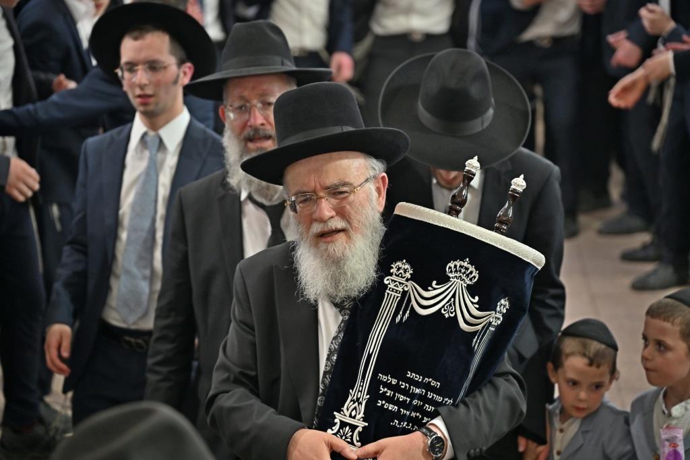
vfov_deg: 11.4
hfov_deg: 17.1
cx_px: 345
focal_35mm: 120
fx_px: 2300
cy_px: 230
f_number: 4
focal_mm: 120
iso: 500
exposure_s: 1/200
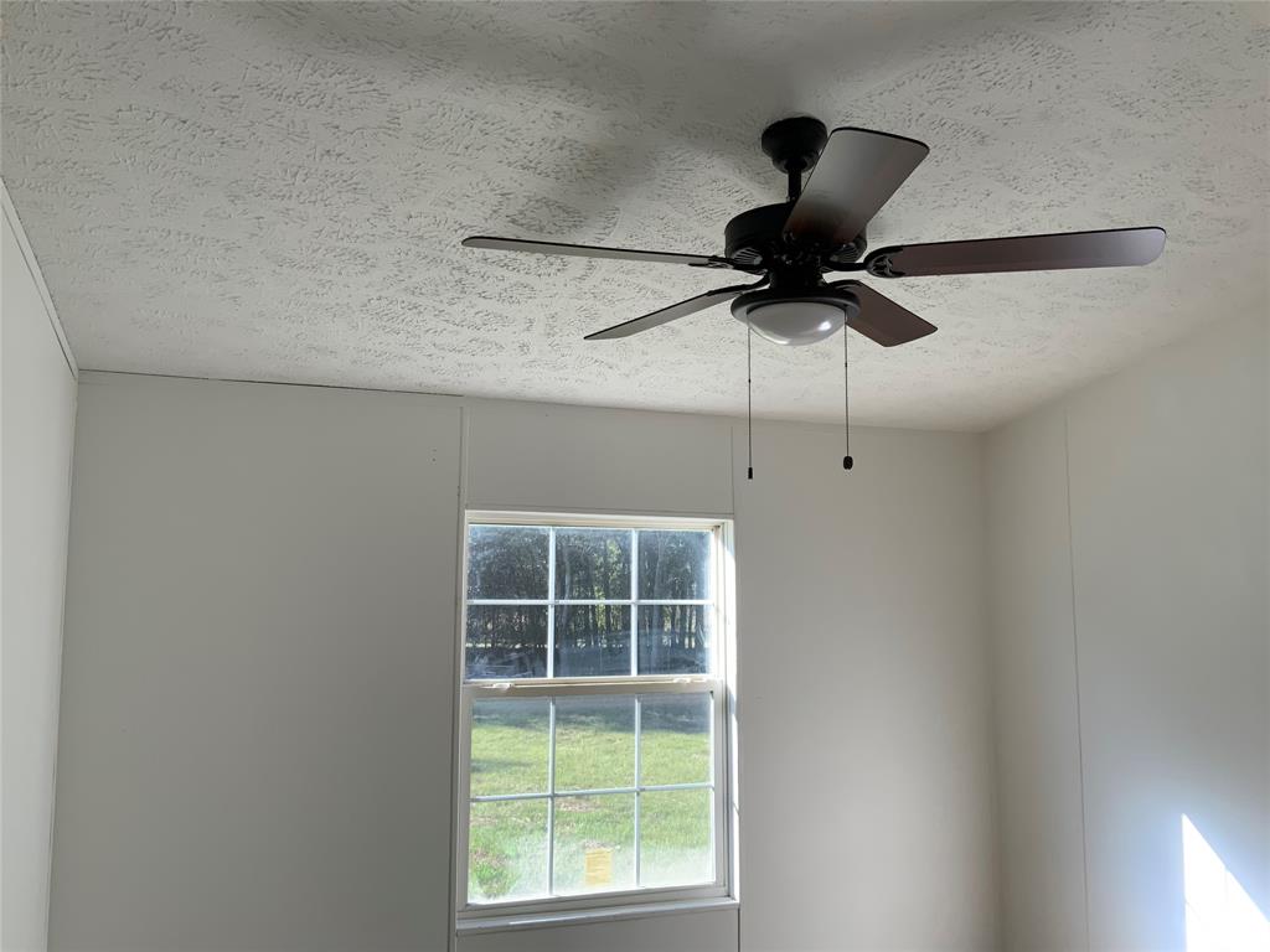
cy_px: 476
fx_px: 1064
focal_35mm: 29
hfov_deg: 61.7
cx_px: 635
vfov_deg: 48.2
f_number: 1.8
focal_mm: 3
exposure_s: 1/128
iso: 16
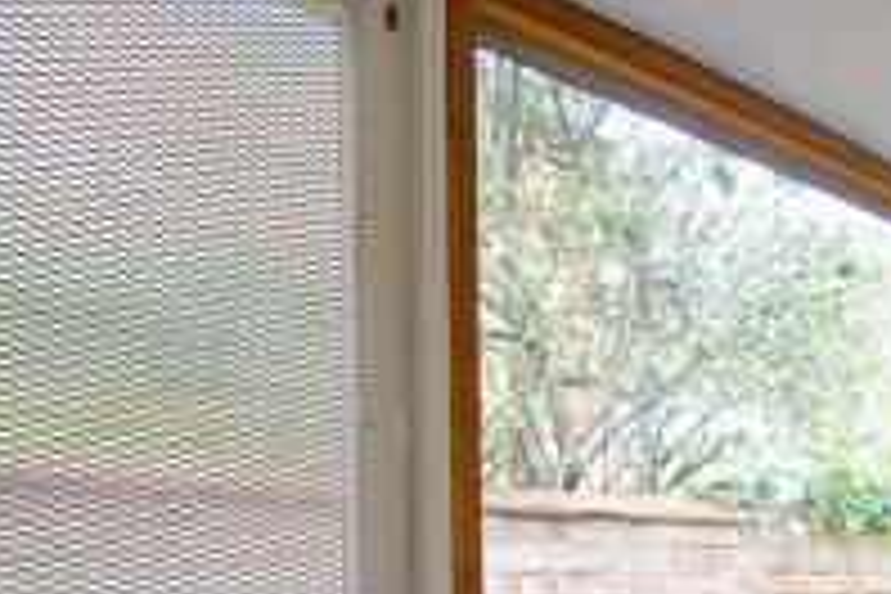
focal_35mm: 36
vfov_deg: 32.8
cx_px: 585
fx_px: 891
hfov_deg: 52.2
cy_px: 637
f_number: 4
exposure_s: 1/160
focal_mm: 10
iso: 400
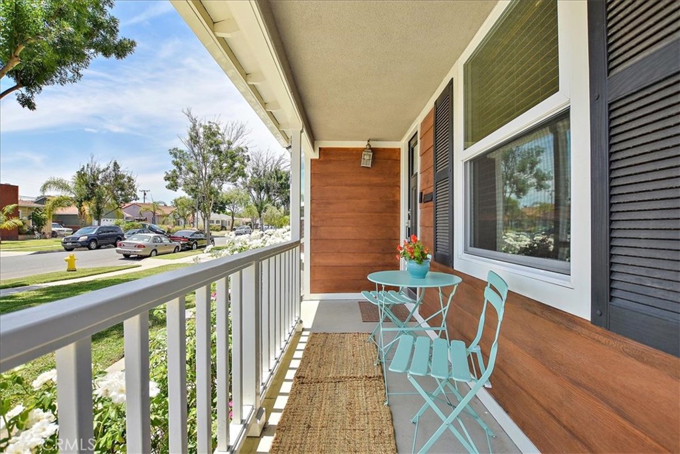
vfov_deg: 77.3
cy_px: 227
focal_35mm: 15
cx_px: 340
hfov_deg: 100.4
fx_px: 283
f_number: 5
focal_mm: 10
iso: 100
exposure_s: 1/100
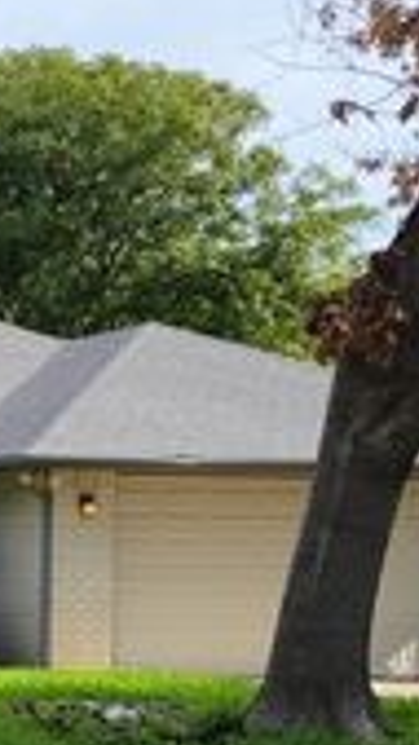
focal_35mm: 84
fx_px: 1660
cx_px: -450
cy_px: 624
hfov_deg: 12.5
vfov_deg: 24.8
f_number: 1.8
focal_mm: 5.4
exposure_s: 1/1884
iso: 40
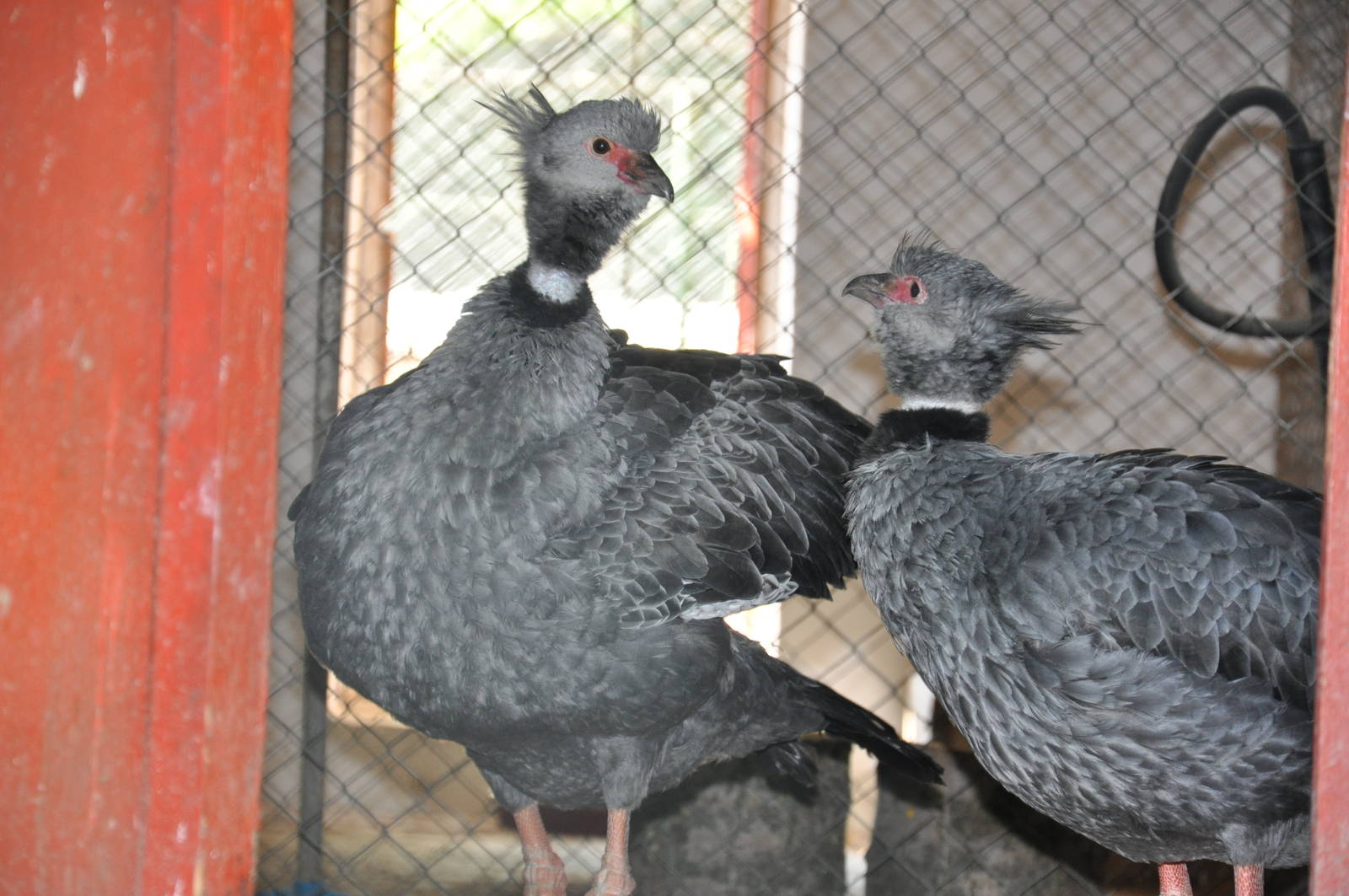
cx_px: 674
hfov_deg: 13.1
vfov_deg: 8.7
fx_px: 5895
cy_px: 448
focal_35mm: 158
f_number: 5.6
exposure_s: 1/60
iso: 800
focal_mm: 105
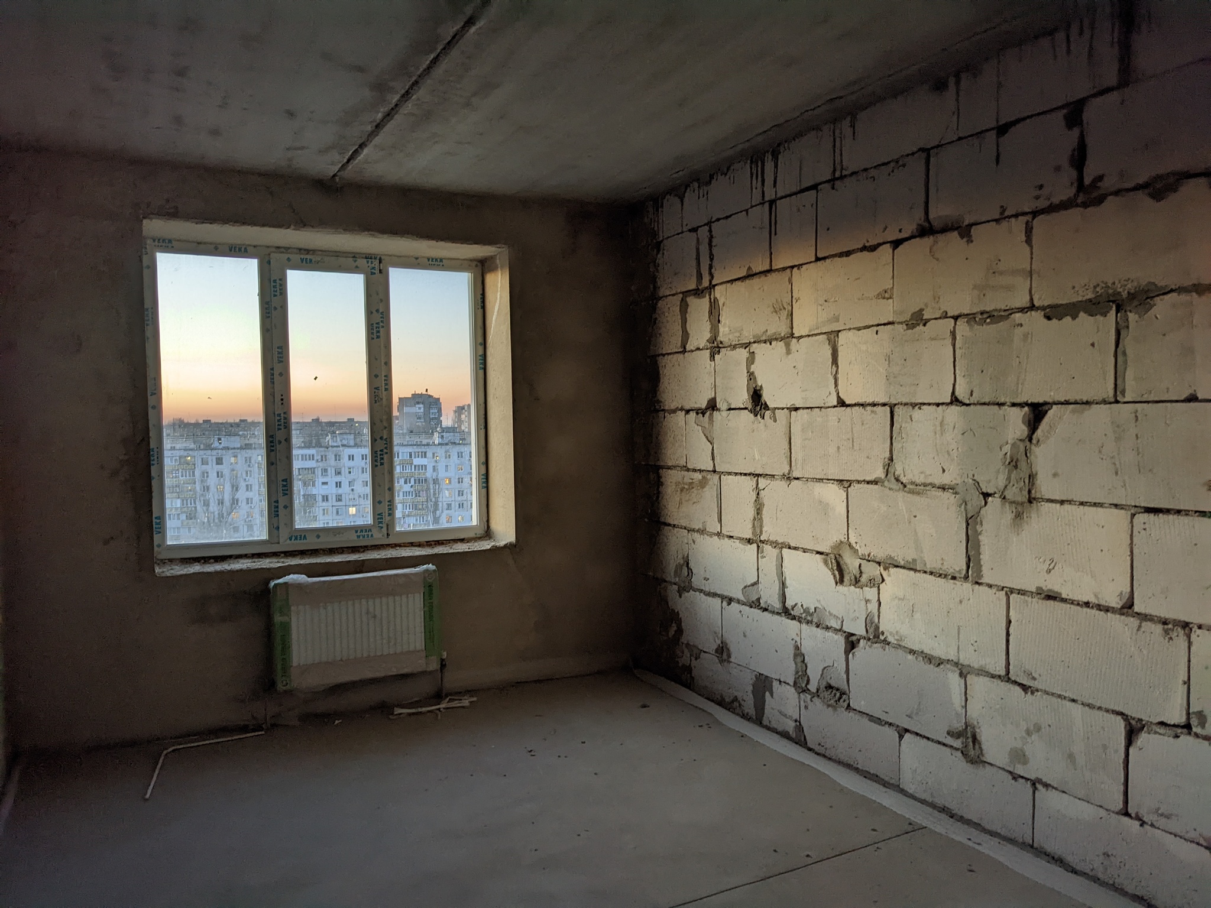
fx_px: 945
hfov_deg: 65.3
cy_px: 454
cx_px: 606
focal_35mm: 27
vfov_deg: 51.4
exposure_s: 1/16.7
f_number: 1.73
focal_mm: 4.38
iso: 67
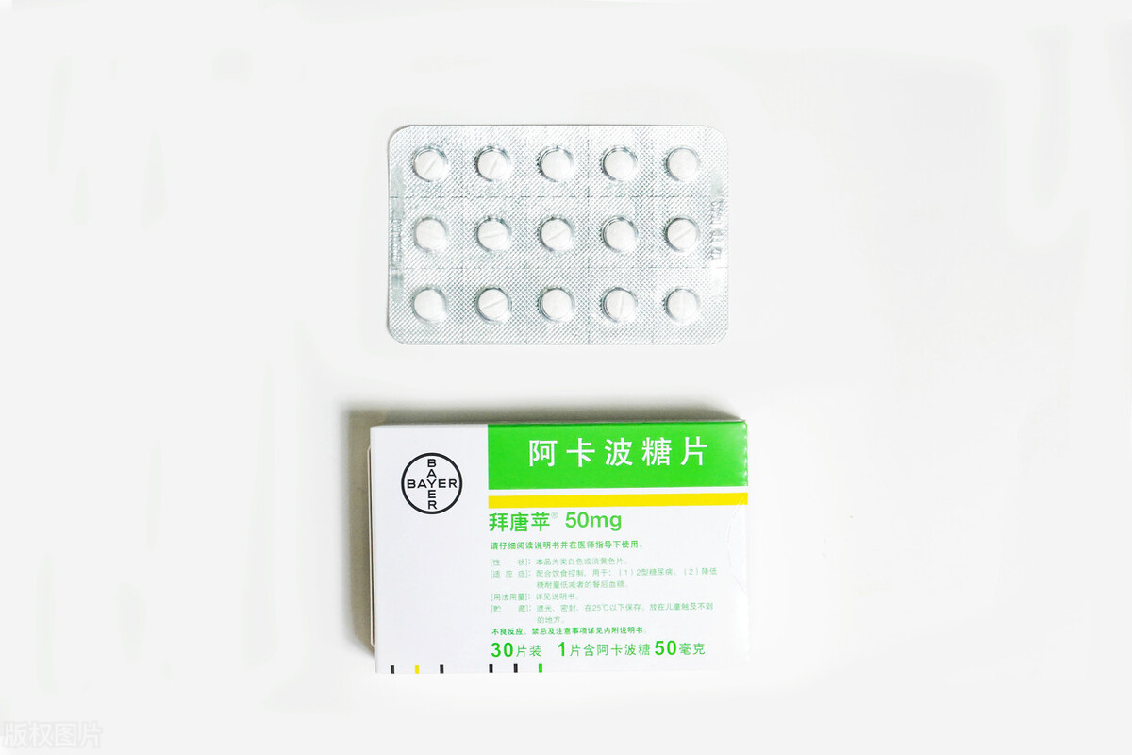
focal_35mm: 81
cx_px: 566
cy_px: 378
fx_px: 2547
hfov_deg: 25.1
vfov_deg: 16.9
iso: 800
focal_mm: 29.67
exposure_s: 1/40
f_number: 7.1
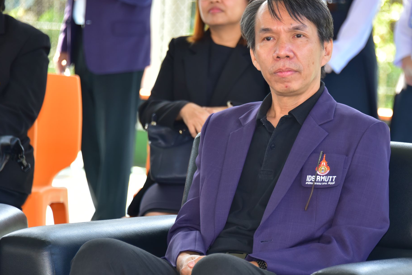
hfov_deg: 8.9
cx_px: 265
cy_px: 140
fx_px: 2655
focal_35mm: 232
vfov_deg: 5.9
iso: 1000
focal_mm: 170
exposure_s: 1/200
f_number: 5.6
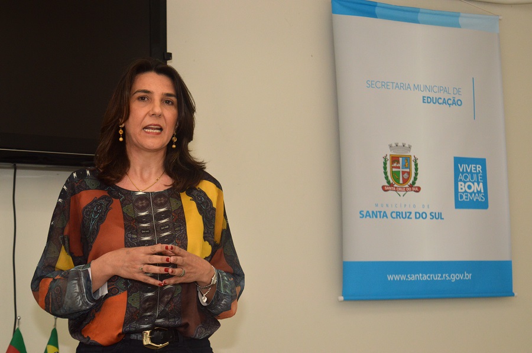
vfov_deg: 16.5
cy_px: 176
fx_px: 1218
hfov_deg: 24.6
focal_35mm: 82
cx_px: 266
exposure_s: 1/200
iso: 400
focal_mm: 55
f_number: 7.1
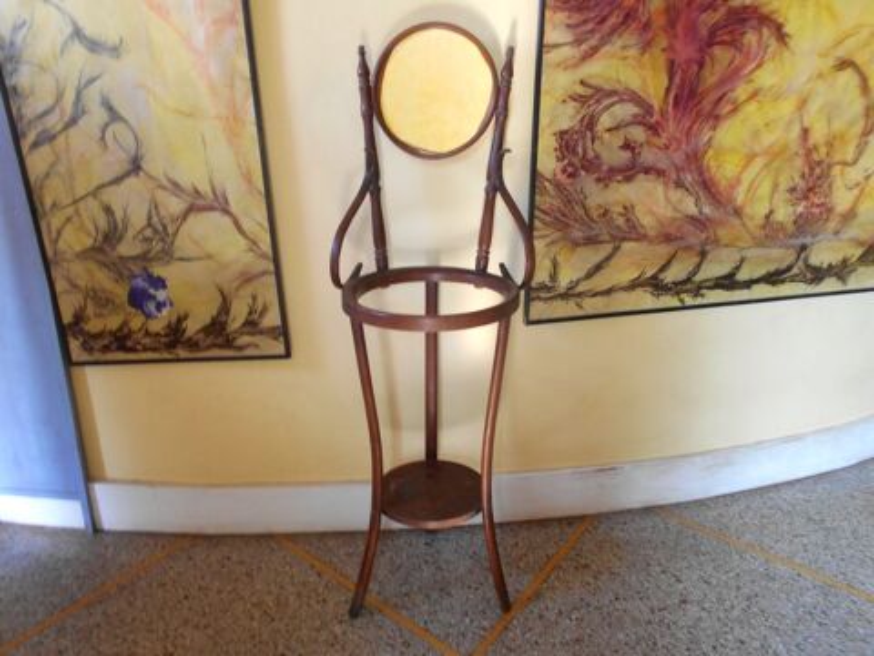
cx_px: 437
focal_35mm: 26
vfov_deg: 53.1
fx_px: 656
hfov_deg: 67.3
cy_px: 328
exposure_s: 1/30
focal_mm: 4.6
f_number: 3.2
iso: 160
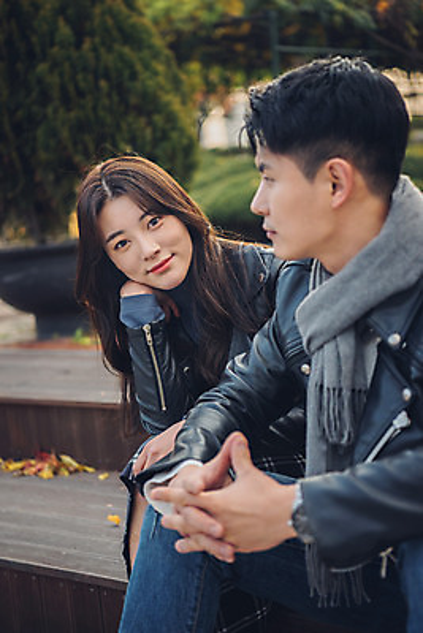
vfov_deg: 28.8
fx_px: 1233
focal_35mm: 70
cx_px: 212
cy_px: 316
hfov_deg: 19.5
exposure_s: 1/500
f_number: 3.2
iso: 250
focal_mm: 70
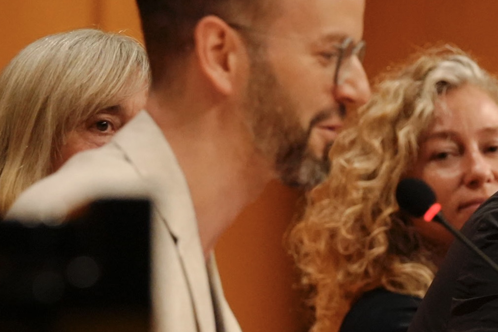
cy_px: 259
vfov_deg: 2.9
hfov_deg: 4.3
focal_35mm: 476
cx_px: 305
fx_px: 6585
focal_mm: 148
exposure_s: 1/200
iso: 4000
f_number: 4
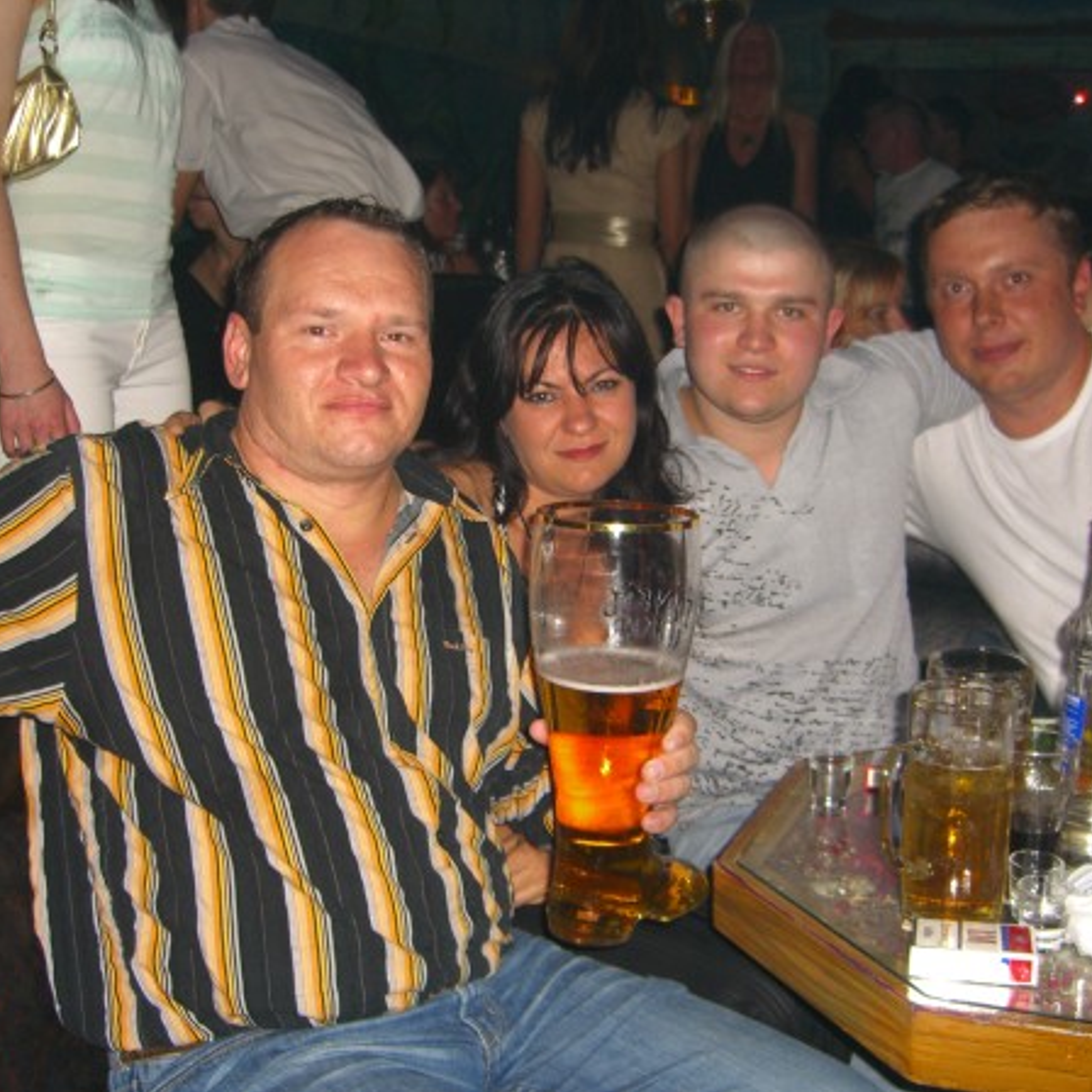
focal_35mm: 45
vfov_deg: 37.6
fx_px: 1606
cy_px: 546
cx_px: 512
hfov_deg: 37.5
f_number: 2.8
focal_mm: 7.9
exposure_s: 1/60
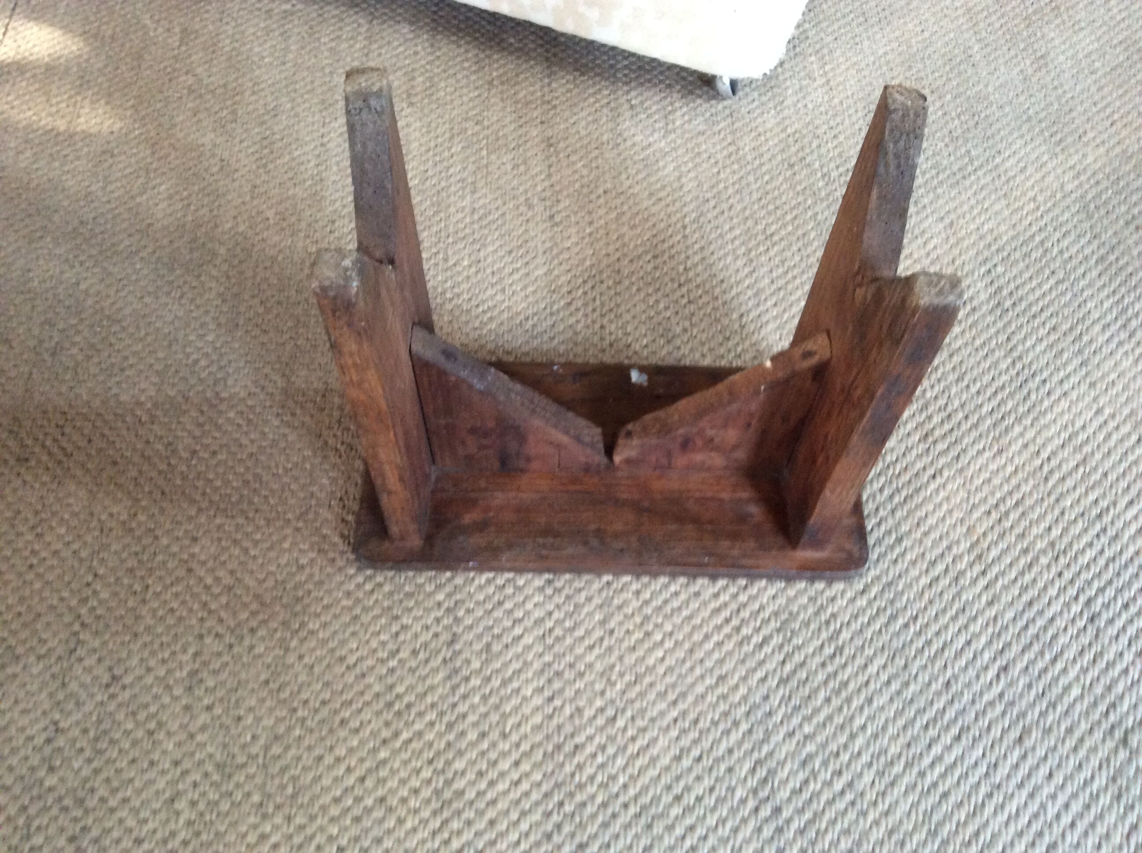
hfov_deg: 56.9
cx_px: 571
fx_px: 1054
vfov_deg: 44.1
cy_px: 426
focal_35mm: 32
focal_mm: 3.3
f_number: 2.4
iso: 160
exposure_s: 1/25
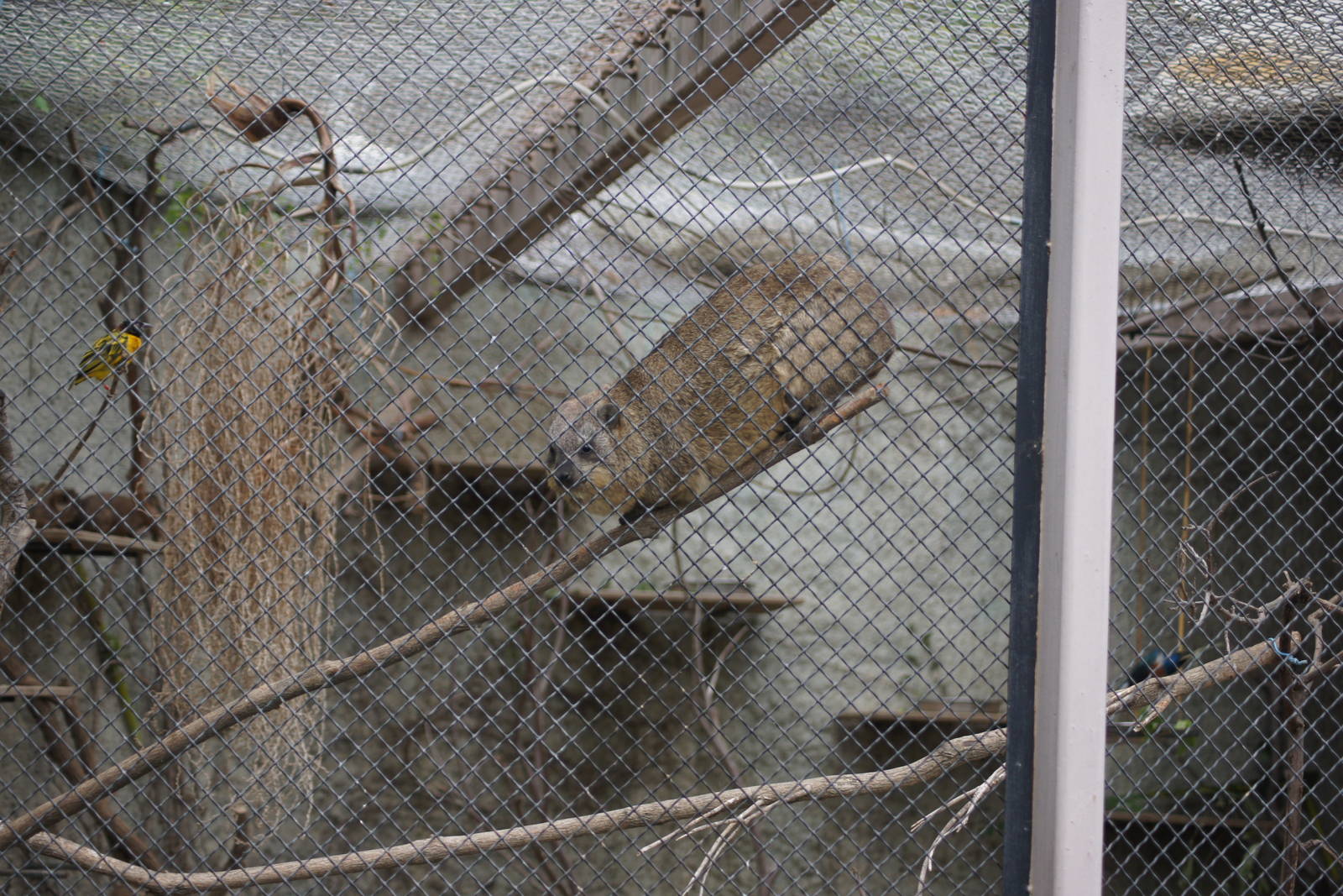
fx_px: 3358
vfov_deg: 15.2
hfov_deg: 22.6
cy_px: 448
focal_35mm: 90
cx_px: 672
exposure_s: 1/200
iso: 250
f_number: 4
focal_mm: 60
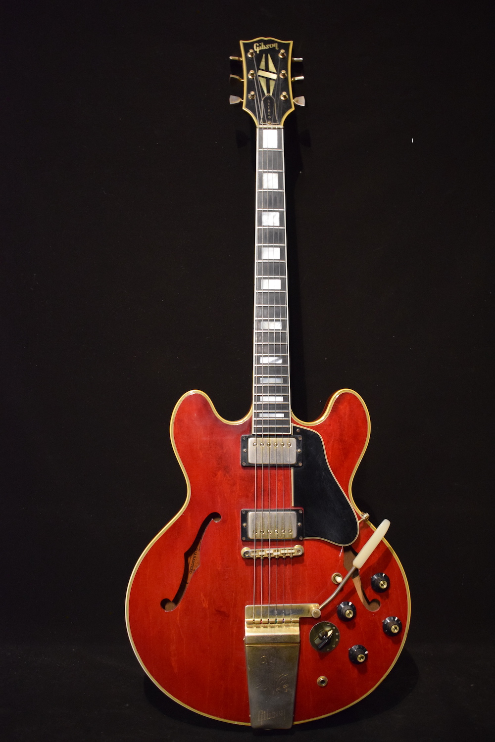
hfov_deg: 35.5
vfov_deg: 51.3
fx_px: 773
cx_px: 248
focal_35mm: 38
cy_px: 371
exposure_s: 1/30
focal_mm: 25
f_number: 4
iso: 2800
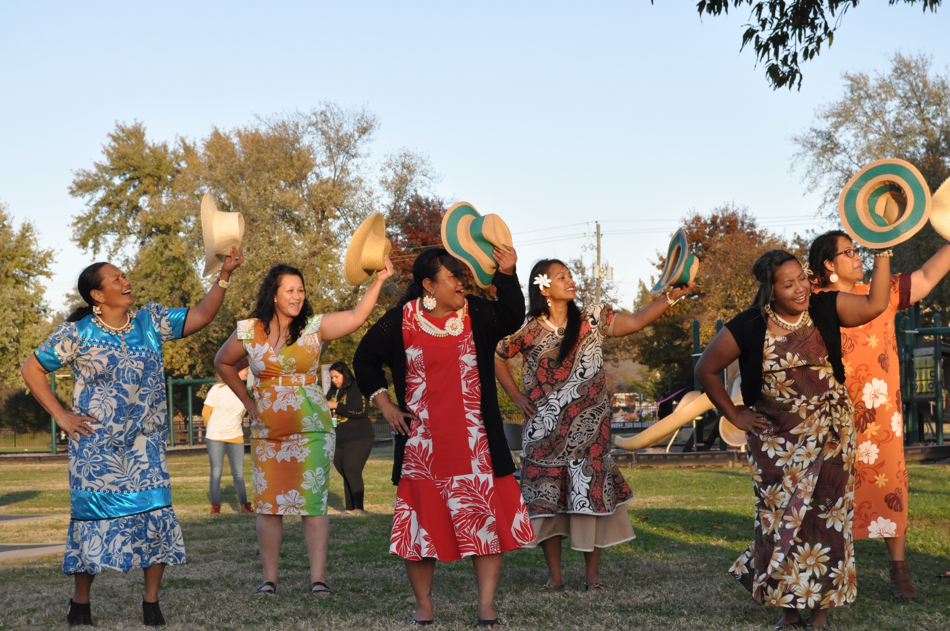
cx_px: 475
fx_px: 2174
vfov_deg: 16.5
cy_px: 316
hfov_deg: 24.6
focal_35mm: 82
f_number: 10
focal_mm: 55
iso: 800
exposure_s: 1/400
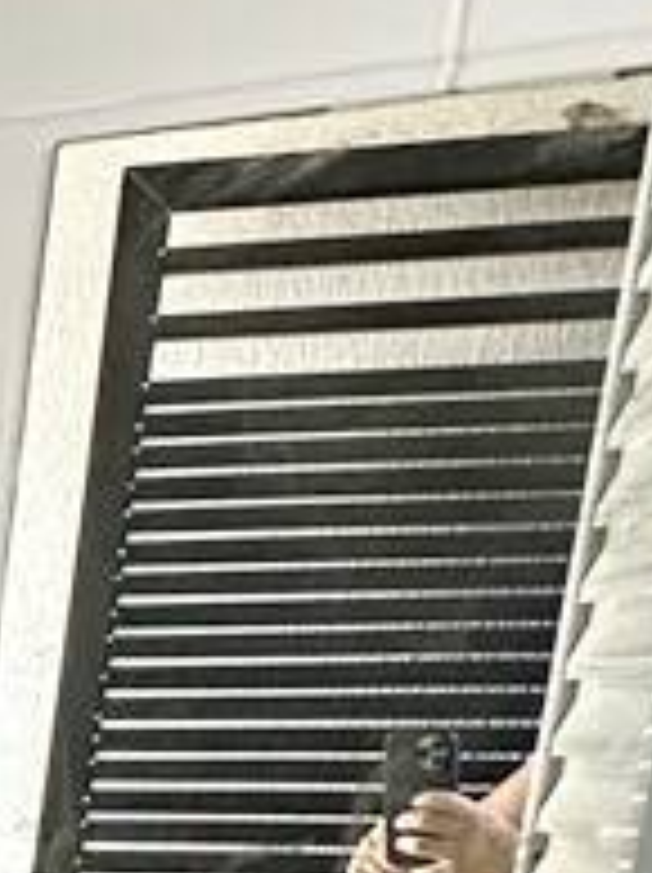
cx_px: -944
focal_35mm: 77
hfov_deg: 13.5
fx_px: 1938
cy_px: 1114
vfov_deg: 22.8
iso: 320
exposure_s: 1/63
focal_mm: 2.22
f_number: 2.2
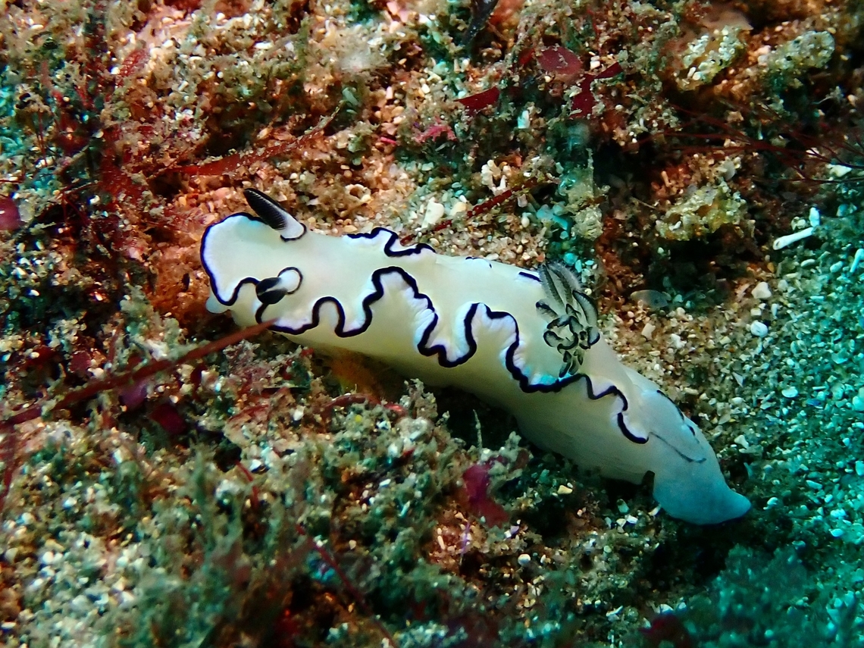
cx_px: 432
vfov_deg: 21.9
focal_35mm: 67
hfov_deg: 29.0
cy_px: 324
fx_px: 1672
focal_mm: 11.88
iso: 200
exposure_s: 1/125
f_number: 5
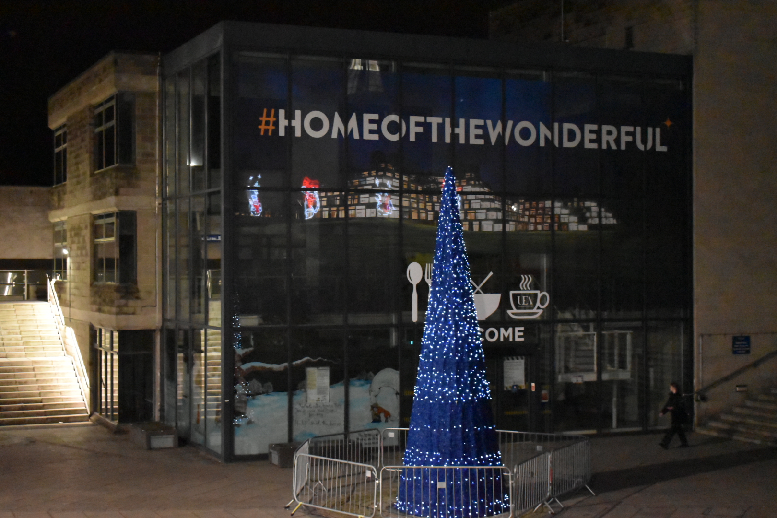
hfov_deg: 35.1
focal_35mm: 57
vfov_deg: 23.8
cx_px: 388
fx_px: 1230
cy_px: 259
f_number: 4.8
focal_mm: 38
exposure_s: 1/50
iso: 12800
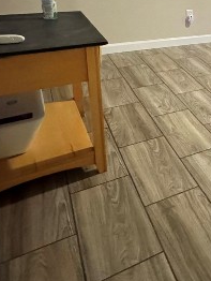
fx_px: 333
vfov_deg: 42.5
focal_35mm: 41
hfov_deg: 28.7
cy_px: 35
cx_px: 275
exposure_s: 1/60
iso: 1250
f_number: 2.2
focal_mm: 2.22
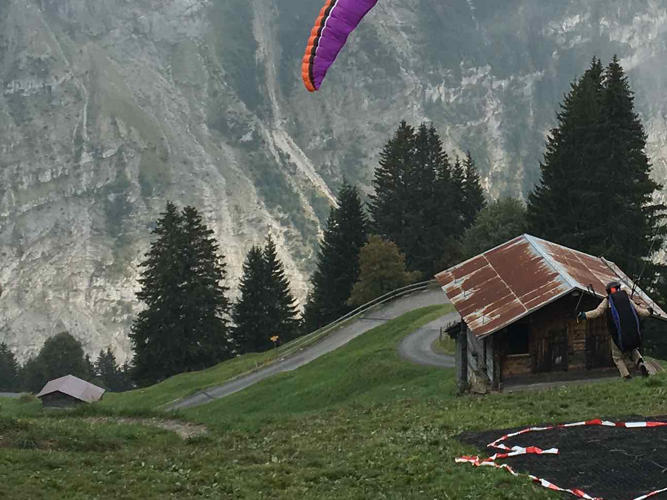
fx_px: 1734
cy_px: 70
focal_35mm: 90
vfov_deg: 16.2
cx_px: 519
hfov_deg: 21.5
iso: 25
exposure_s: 1/894
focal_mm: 4.15
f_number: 2.2
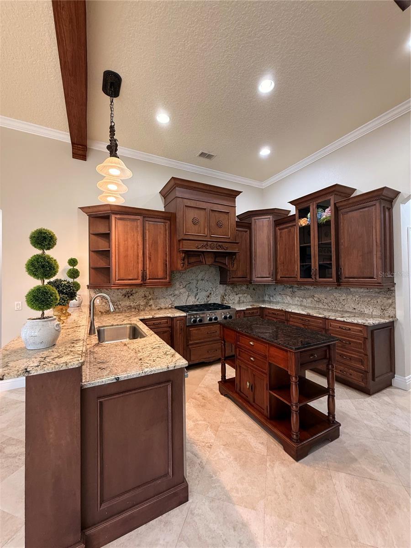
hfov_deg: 85.7
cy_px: 274
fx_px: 222
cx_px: 206
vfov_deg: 102.1
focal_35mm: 14
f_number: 2.2
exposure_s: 1/60
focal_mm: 2.22
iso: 320
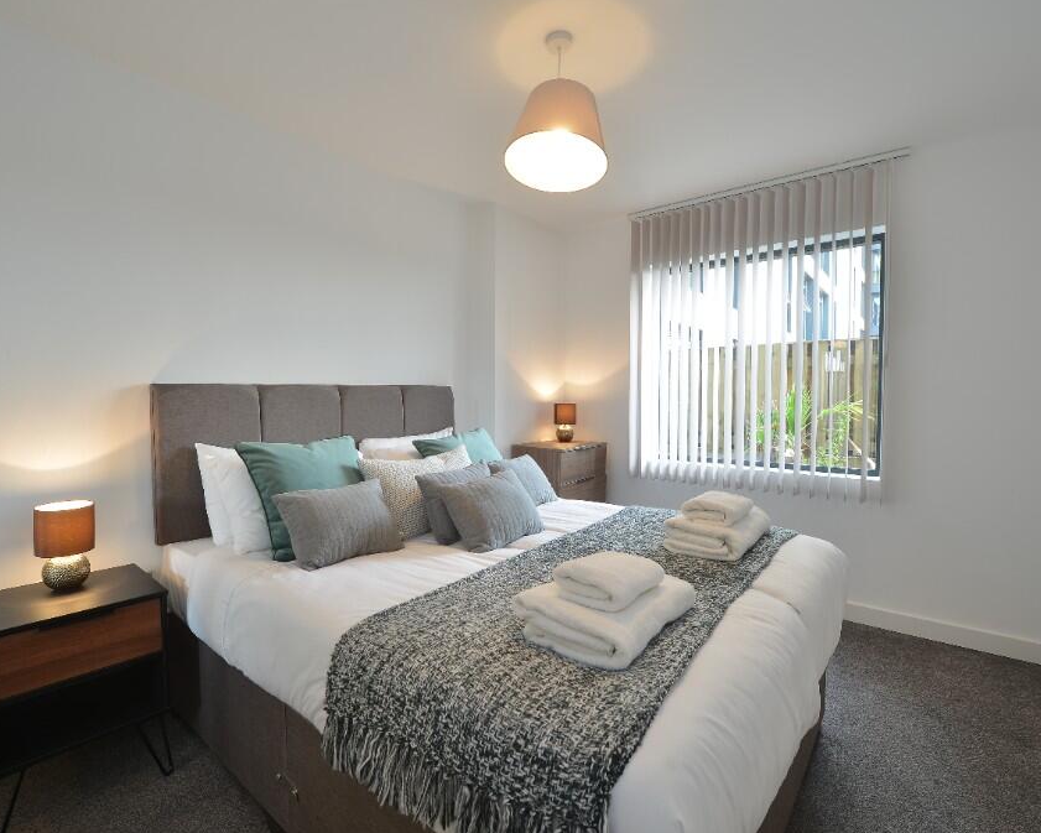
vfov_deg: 80.4
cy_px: 416
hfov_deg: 93.1
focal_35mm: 16
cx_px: 506
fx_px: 493
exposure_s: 1/2.5
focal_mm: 14
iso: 100
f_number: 5.6
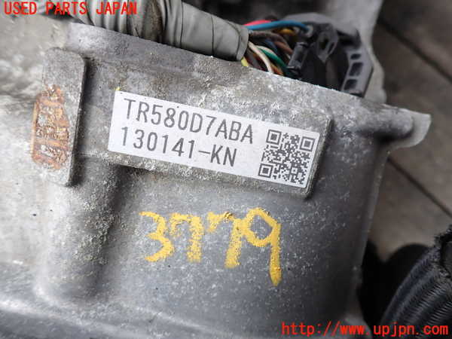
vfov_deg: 54.9
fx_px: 326
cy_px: 170
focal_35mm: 25
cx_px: 226
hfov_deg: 69.4
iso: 100
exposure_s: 1/100
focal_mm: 4.5
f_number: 2.8
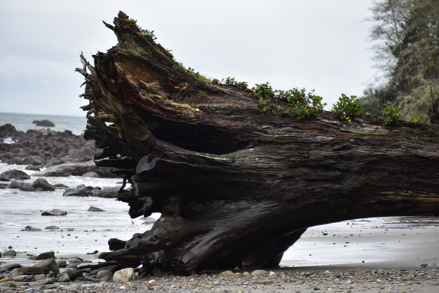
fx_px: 2561
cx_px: 220
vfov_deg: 6.5
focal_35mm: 210
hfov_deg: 9.8
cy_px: 146
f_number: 5.6
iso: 640
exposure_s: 1/500
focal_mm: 210
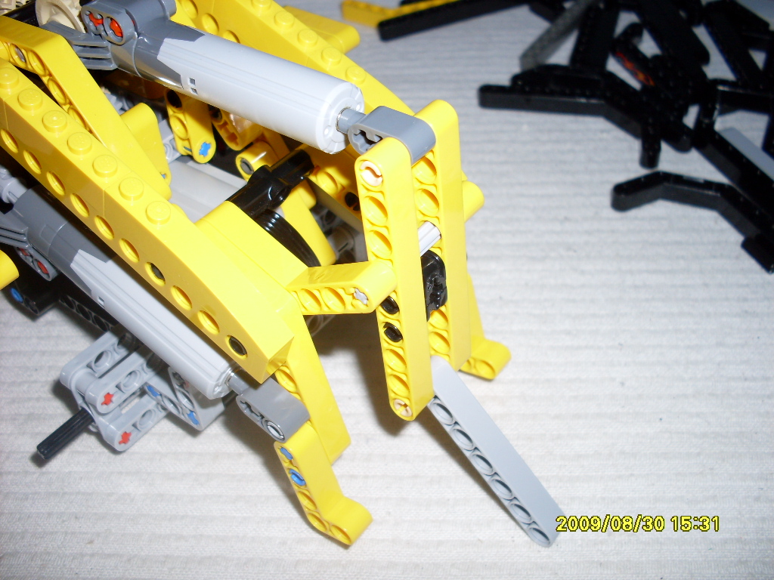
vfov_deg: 37.7
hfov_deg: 49.0
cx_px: 387
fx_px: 850
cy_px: 290
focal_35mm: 38
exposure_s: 1/45
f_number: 2.8
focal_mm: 6.3
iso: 100
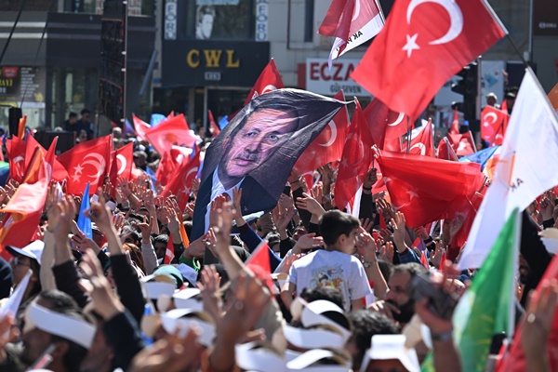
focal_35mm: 210
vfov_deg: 6.5
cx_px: 279
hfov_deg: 9.8
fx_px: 3255
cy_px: 186
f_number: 7.1
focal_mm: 210
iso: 200
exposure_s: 1/400
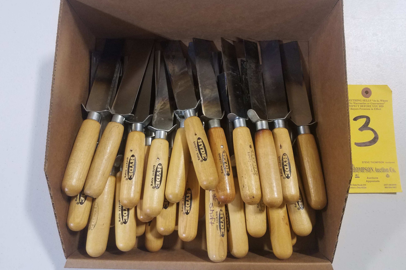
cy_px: 120
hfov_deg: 65.5
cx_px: 200
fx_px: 316
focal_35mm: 28
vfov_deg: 46.3
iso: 200
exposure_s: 1/24
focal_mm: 4.2
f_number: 1.7
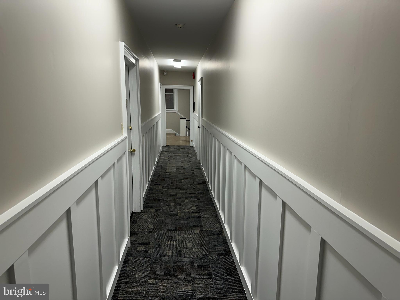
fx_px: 277
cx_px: 200
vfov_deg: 56.8
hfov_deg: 71.6
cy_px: 150
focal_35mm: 24
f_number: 1.78
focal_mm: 6.86
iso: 100
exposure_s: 1/120
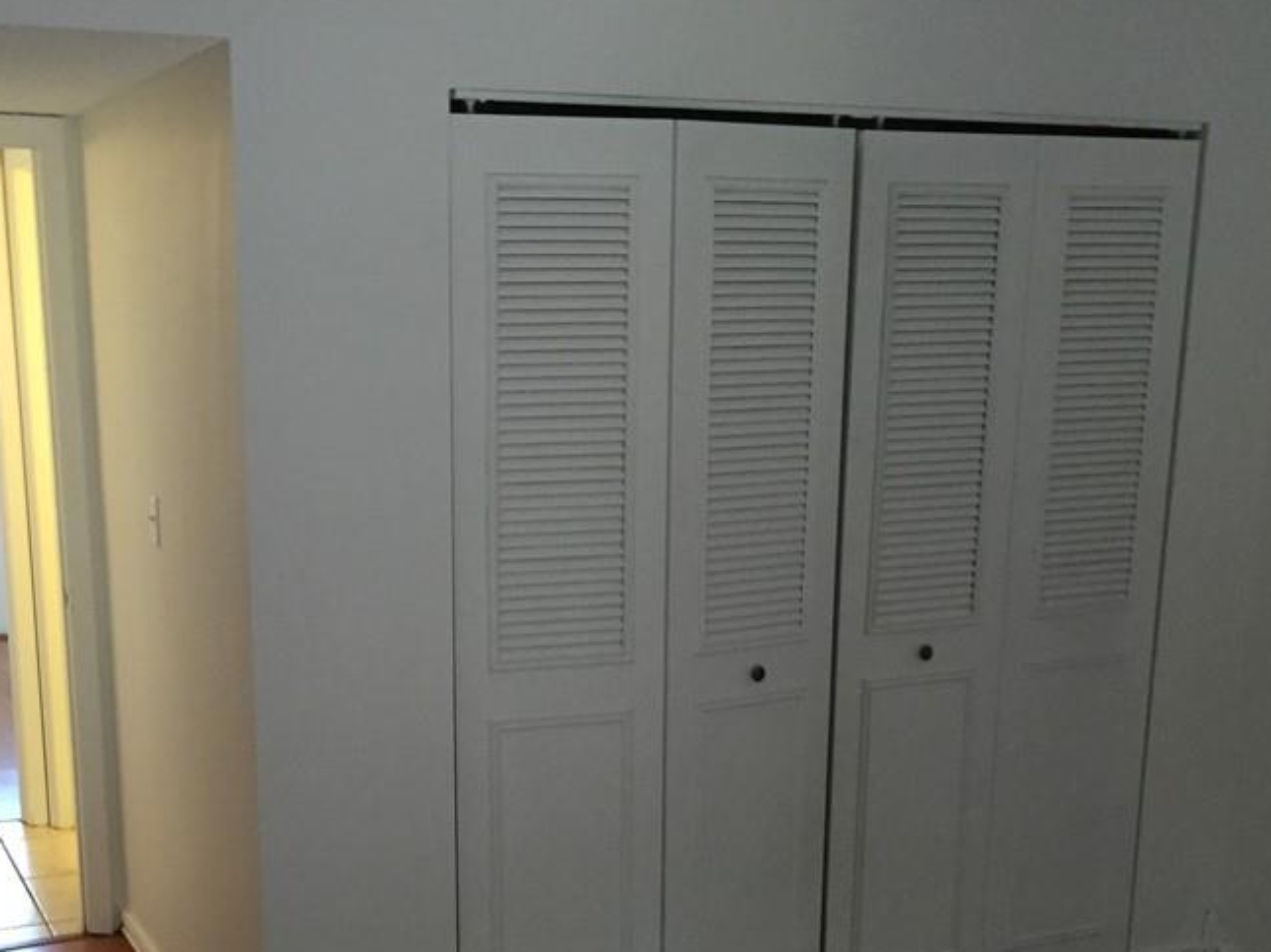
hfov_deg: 41.1
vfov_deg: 30.8
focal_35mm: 46
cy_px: 742
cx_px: 510
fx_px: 1688
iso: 200
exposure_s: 1/30
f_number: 2.2
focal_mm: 4.15
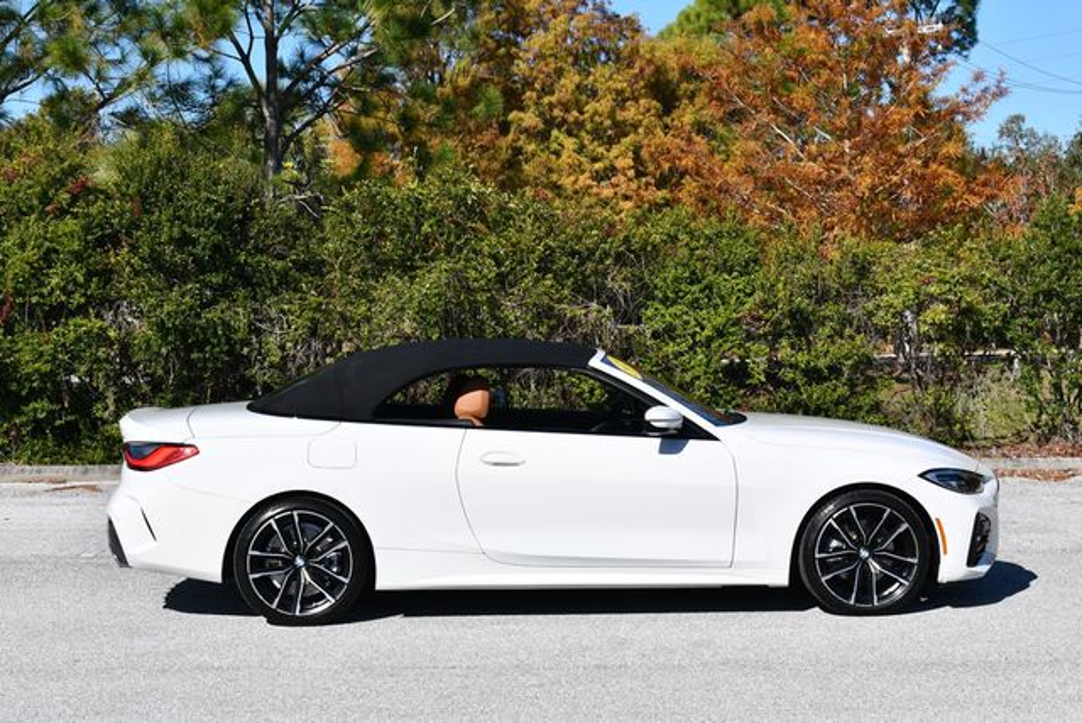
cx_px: 541
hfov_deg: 28.8
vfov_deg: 19.5
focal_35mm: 70
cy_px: 362
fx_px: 2106
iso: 100
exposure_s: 1/320
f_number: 9
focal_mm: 35
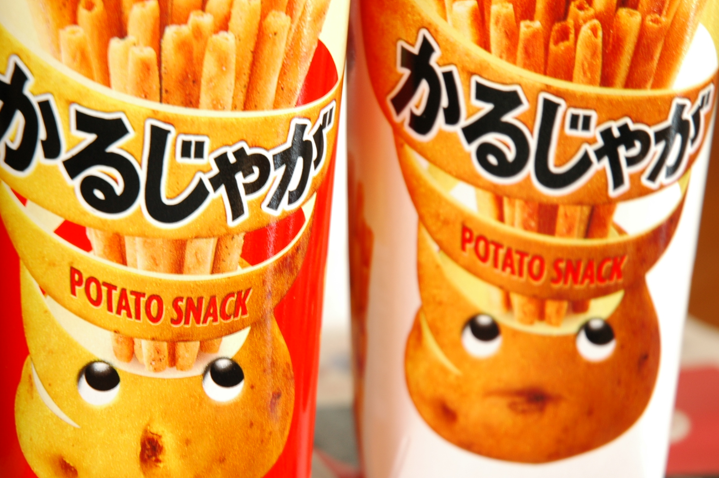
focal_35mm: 138
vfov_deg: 9.9
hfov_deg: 14.9
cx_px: 362
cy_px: 278
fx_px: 2753
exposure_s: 1/6
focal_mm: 70
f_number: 4.5
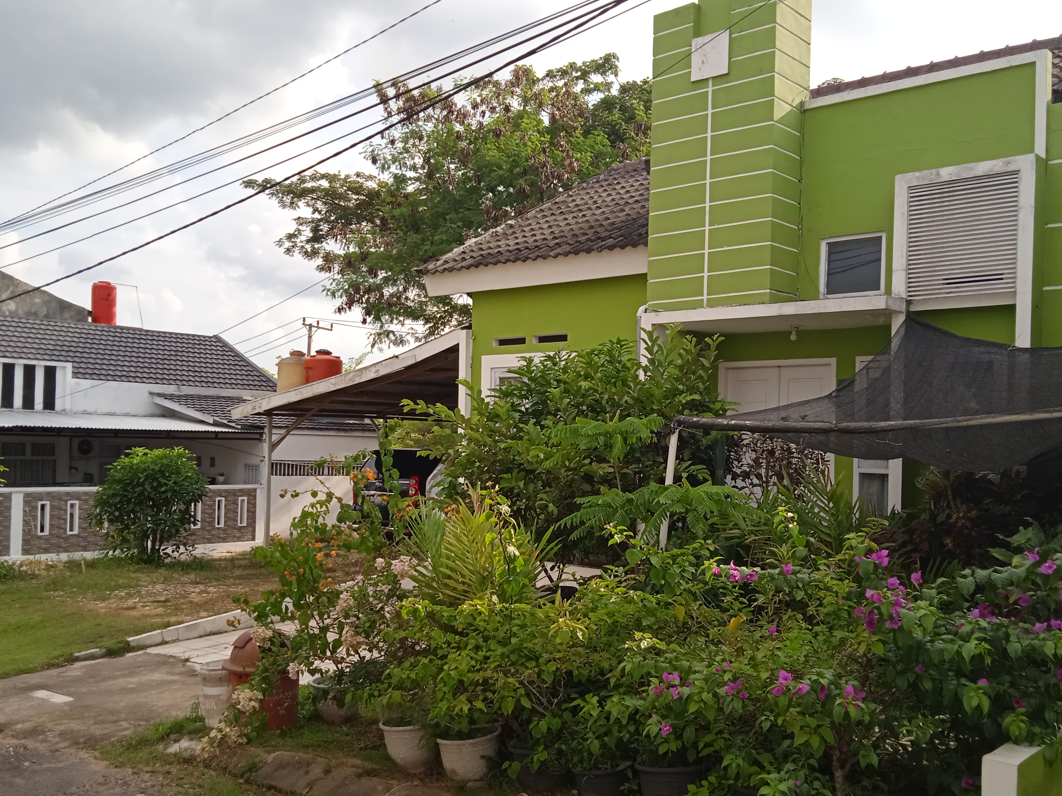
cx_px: 547
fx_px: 1043
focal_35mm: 34
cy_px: 452
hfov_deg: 54.0
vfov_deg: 41.7
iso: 100
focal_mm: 3.43
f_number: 2.2
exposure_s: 1/787
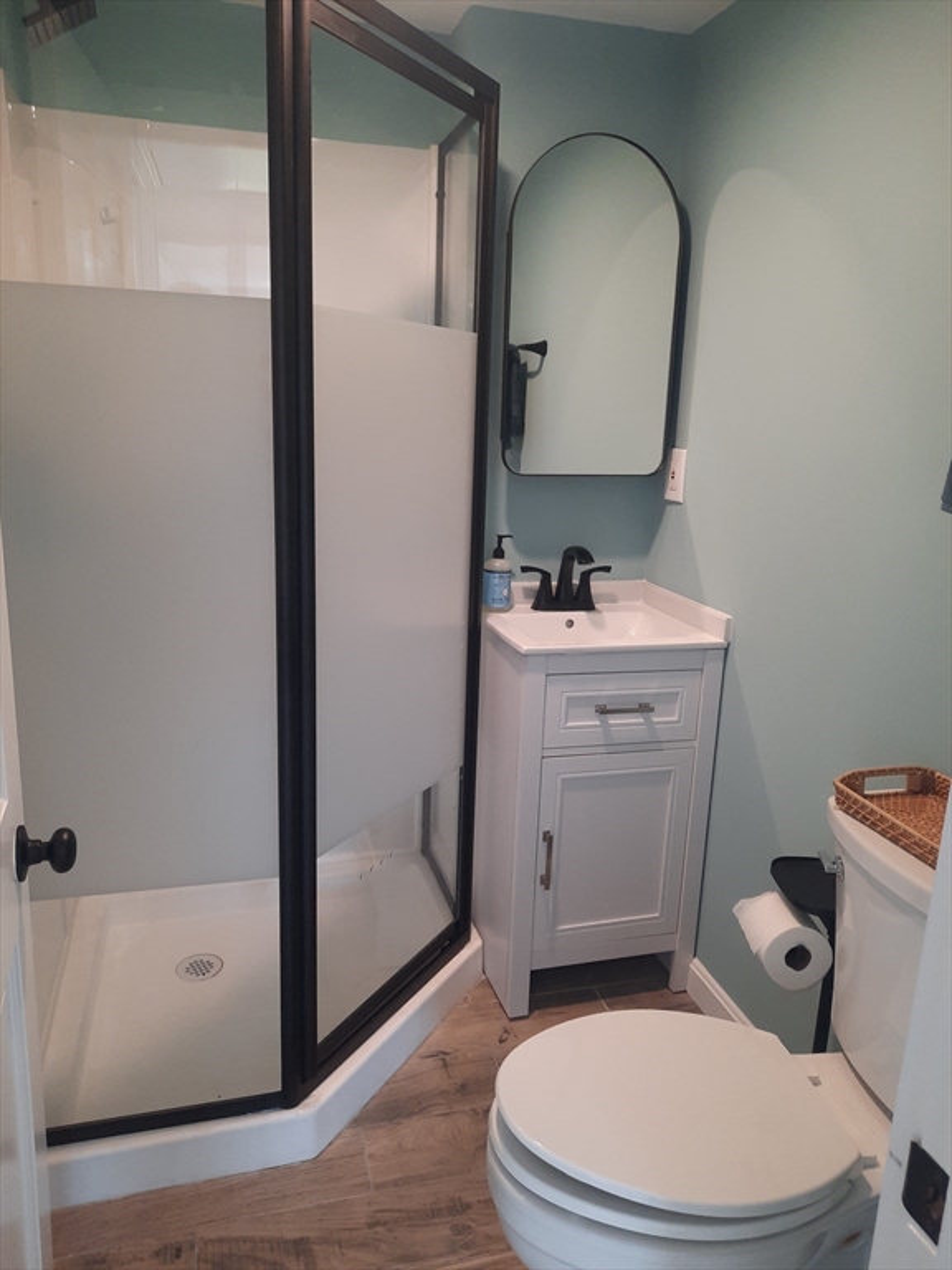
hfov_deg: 54.9
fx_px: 917
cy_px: 635
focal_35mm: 25
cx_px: 476
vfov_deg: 69.4
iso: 250
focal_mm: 4.6
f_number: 2
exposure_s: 1/60
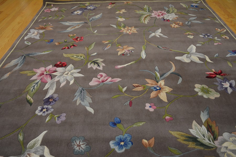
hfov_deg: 61.9
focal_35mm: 30
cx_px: 118
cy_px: 78
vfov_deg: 43.6
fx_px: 197
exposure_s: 1/60
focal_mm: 20
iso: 720
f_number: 4
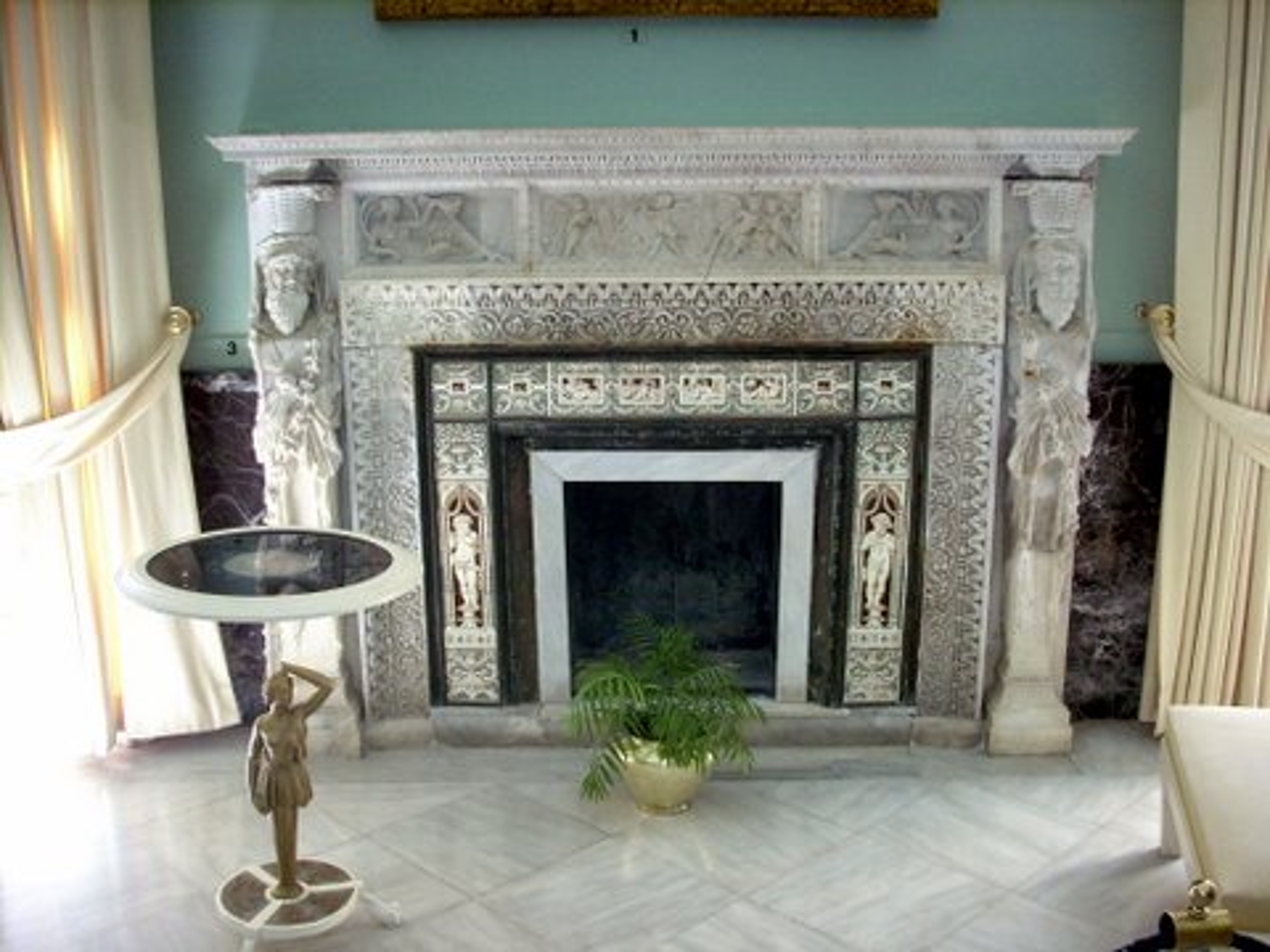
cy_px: 476
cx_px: 635
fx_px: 1357
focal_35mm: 37
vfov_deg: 38.7
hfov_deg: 50.1
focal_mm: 6.2
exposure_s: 1/30
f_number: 2.8
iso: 295
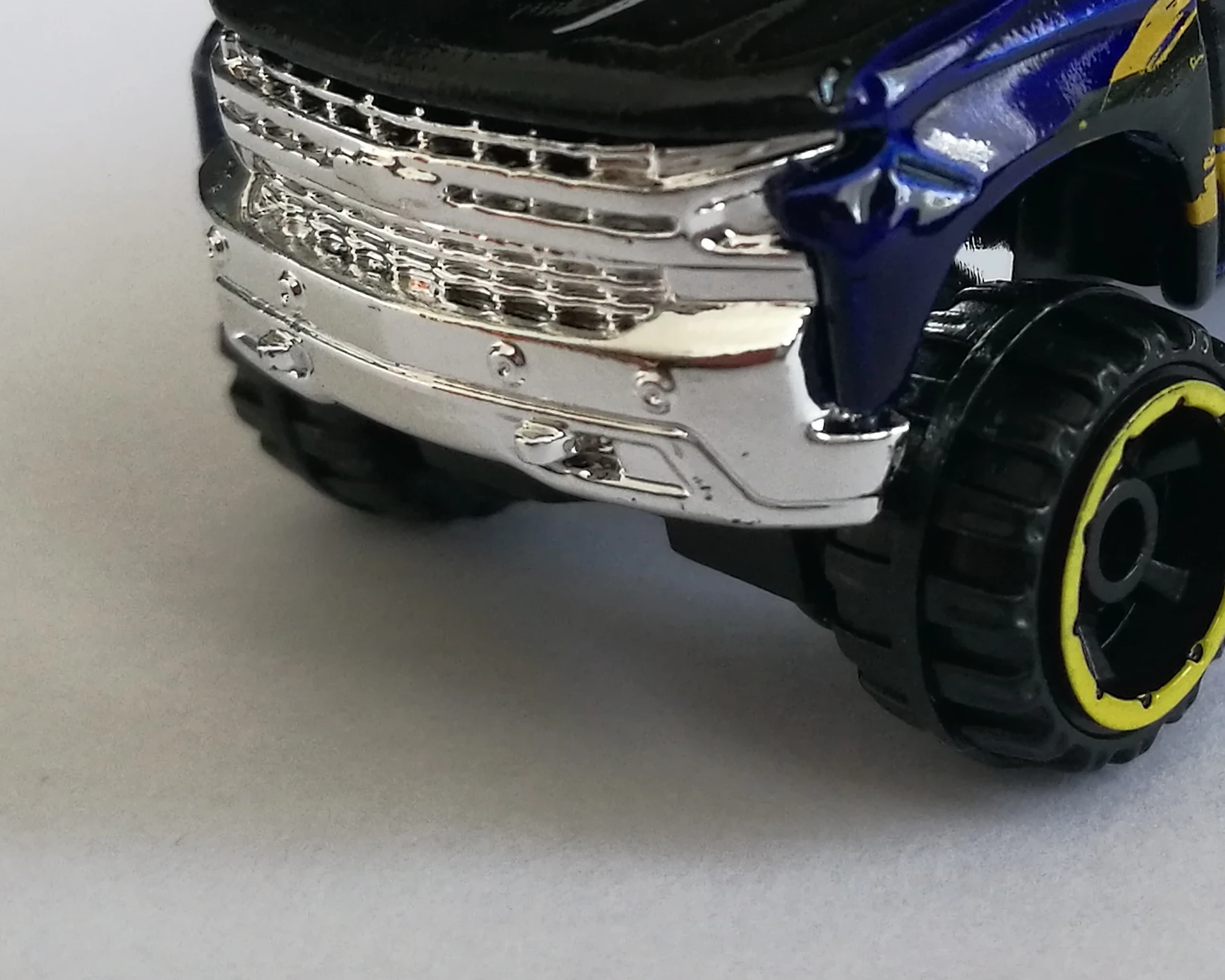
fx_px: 2683
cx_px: 1032
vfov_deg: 20.3
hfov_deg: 25.2
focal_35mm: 74
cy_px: 85
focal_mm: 4.5
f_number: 2.2
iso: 200
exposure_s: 1/33.3
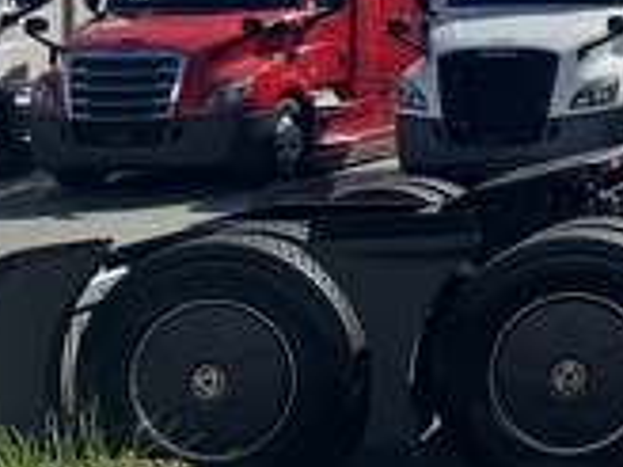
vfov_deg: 16.4
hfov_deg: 19.2
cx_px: 957
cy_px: 4
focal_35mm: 88
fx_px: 1584
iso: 80
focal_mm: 6.76
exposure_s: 1/7092
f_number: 1.78
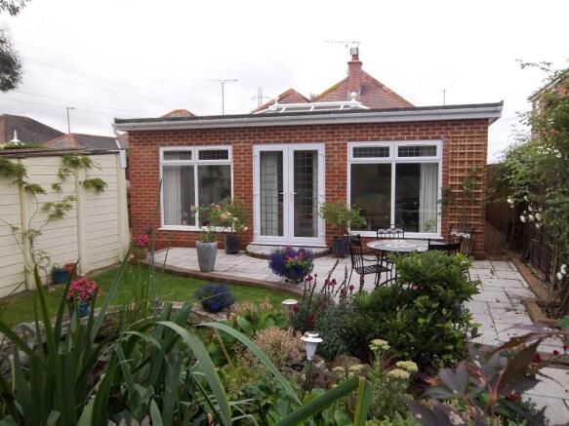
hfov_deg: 63.5
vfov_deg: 49.7
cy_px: 213
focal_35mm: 28
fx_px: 460
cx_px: 284
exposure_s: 1/160
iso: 64
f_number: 3.5
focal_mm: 5.05
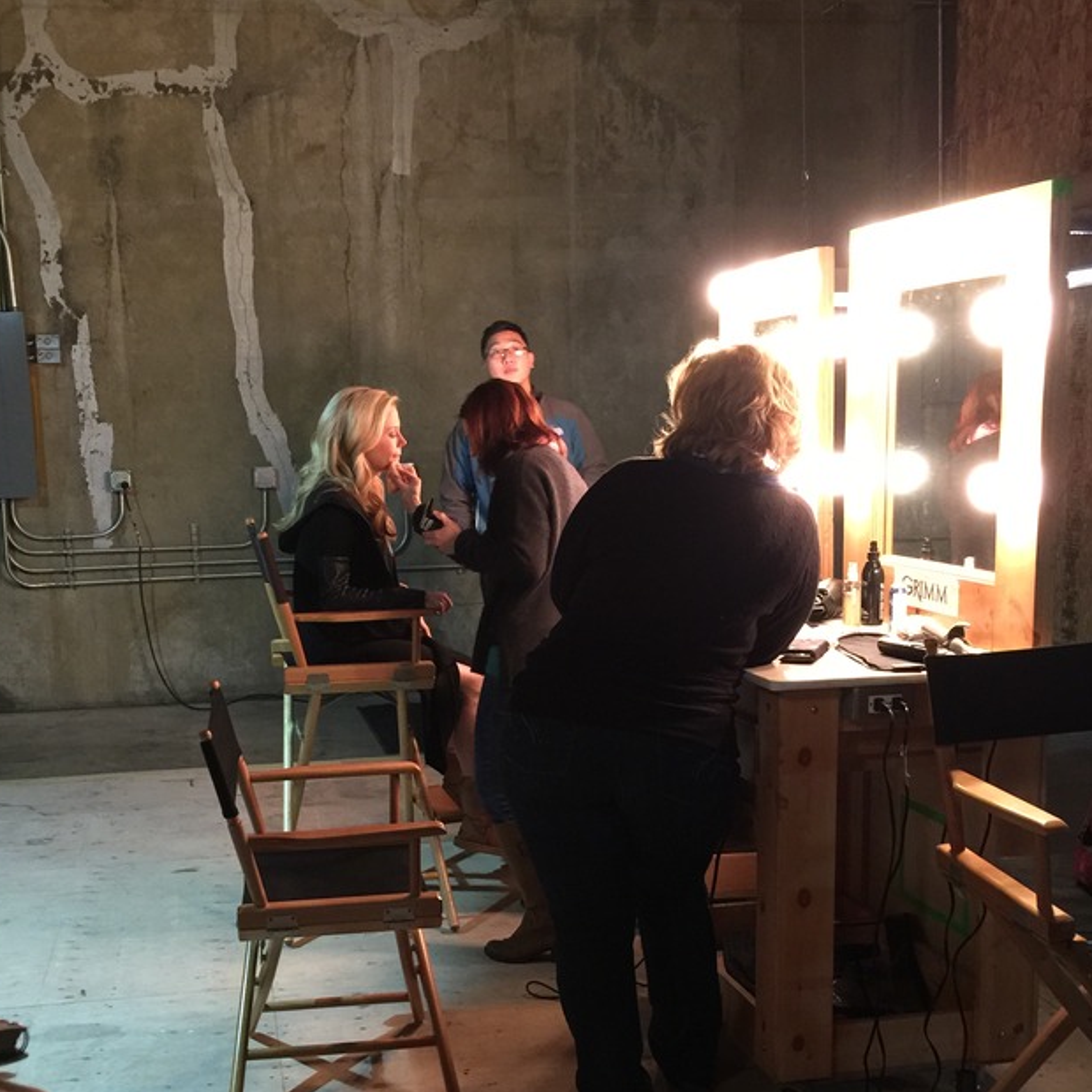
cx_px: 463
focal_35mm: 43
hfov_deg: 39.1
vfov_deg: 39.0
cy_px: 659
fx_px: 1535
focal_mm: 4.15
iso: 125
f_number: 2.2
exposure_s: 1/8
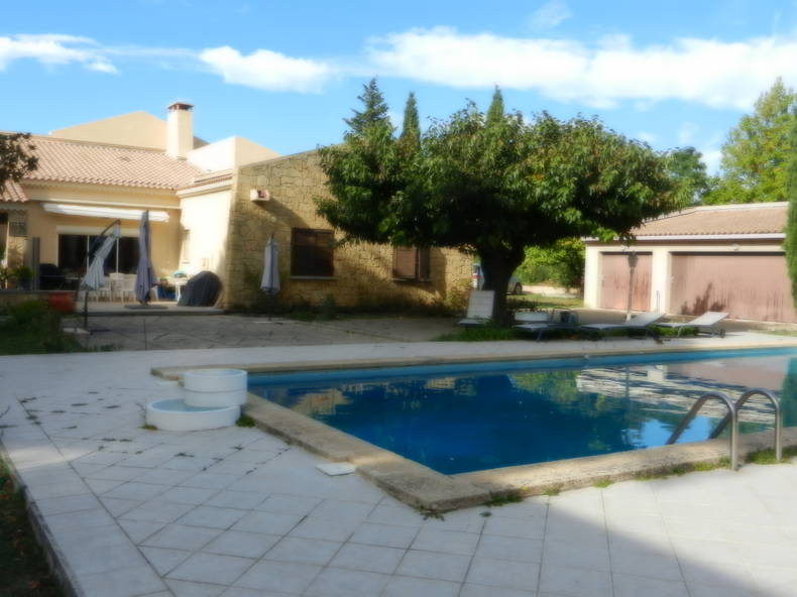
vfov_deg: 42.9
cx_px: 398
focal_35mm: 33
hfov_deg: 55.4
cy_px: 298
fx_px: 760
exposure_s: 1/800
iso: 160
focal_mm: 5.9
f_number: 3.8
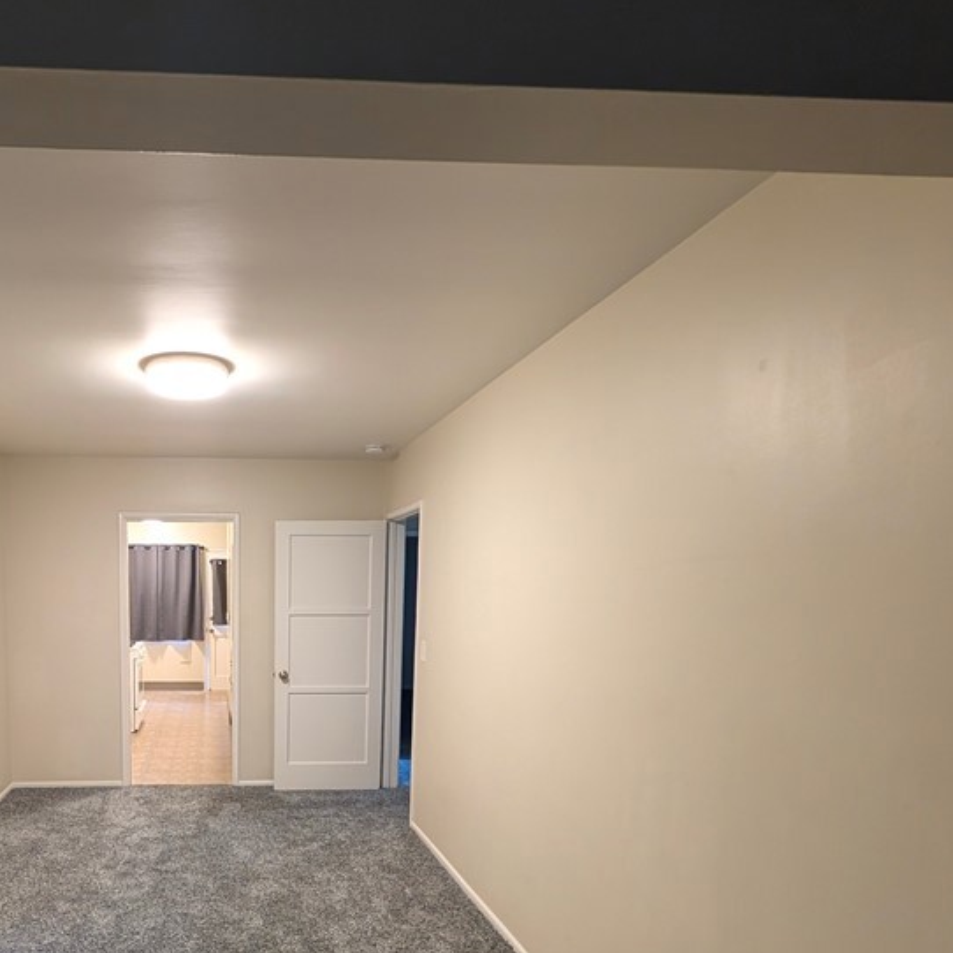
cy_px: 659
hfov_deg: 69.8
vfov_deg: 71.9
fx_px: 623
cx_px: 236
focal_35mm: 20
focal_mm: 2.02
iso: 250
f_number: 1.7
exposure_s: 1/30
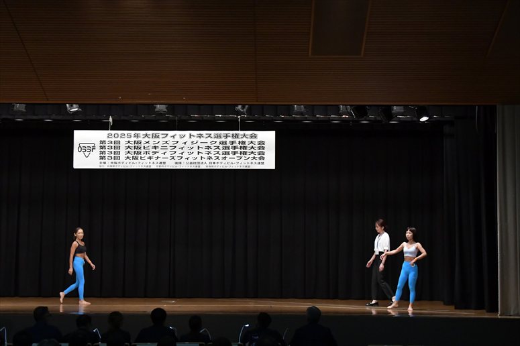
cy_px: 173
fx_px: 953
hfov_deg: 30.5
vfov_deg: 20.6
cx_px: 260
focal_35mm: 66
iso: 4000
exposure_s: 1/400
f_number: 5.6
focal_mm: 44
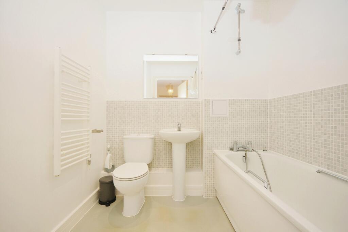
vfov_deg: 77.2
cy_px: 116
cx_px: 174
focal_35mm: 15
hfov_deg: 100.4
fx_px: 145
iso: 500
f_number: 6.3
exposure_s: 1/60
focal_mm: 10
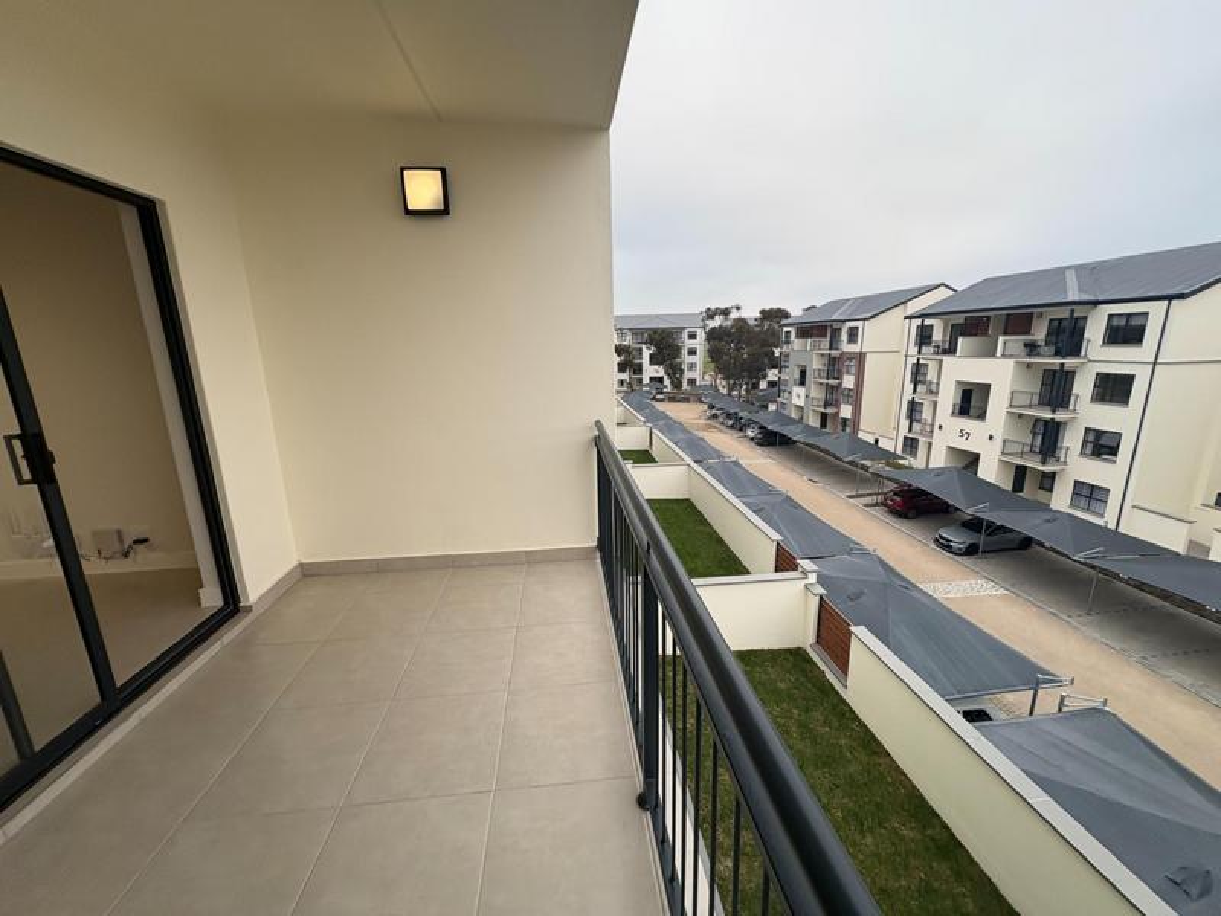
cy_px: 458
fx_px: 494
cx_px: 610
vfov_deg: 85.7
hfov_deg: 102.1
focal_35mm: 14
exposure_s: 1/99
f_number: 2.2
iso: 64
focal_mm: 2.22
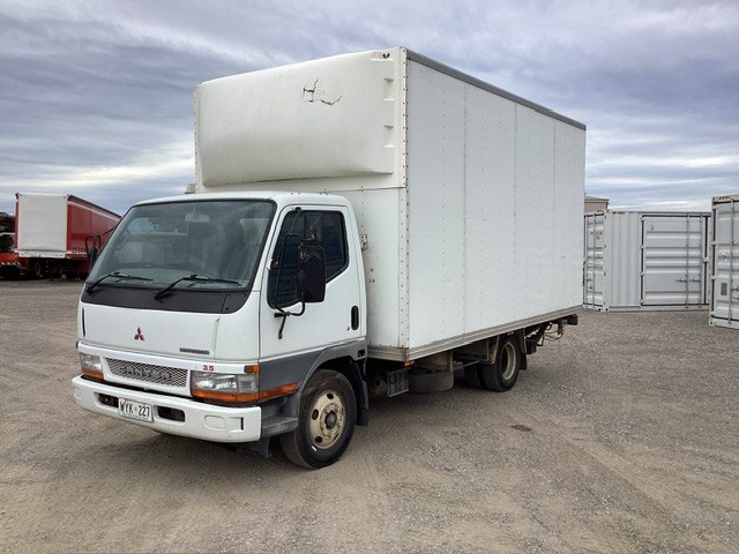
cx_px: 370
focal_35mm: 31
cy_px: 277
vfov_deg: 45.4
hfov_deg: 58.4
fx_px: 662
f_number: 2.4
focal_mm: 3.3
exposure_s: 1/306
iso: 25
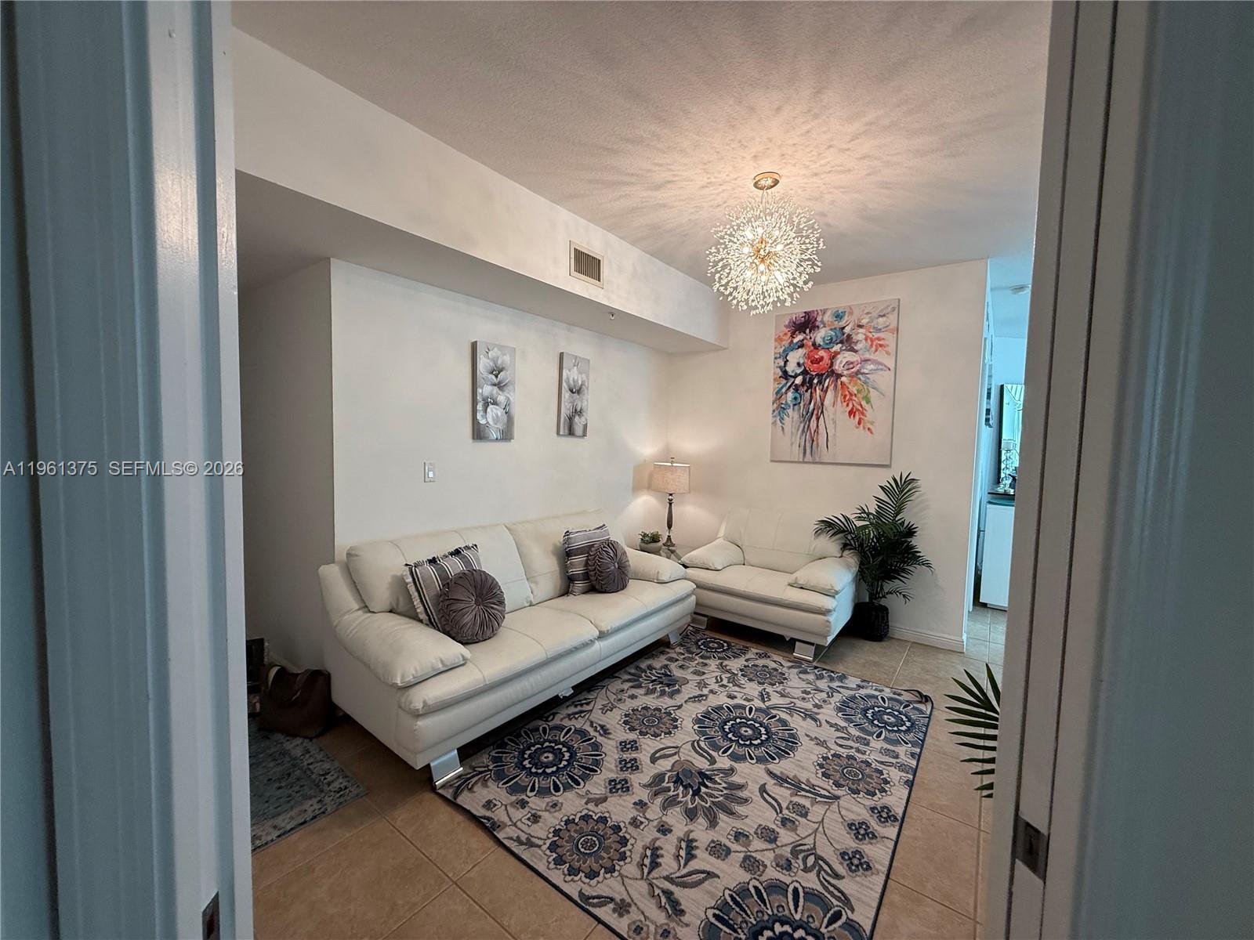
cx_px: 627
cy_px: 470
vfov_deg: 85.7
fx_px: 507
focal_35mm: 14
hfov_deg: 102.1
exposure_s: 1/120
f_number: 2.2
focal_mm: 2.22
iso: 100
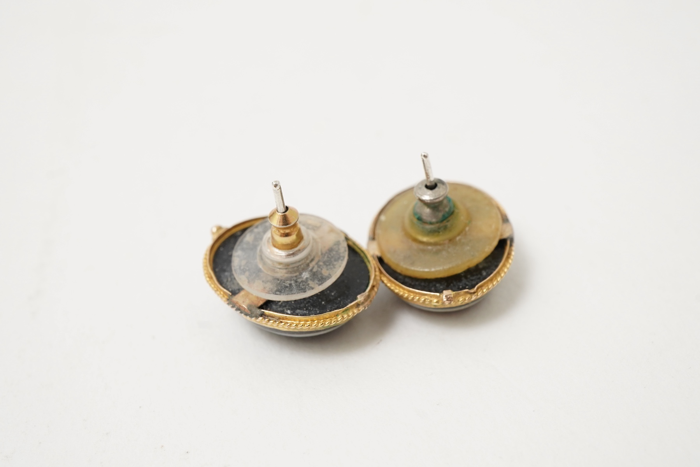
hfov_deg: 43.6
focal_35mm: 45
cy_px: 234
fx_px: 875
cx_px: 350
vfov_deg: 29.9
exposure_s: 1/100
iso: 500
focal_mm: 30
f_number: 18
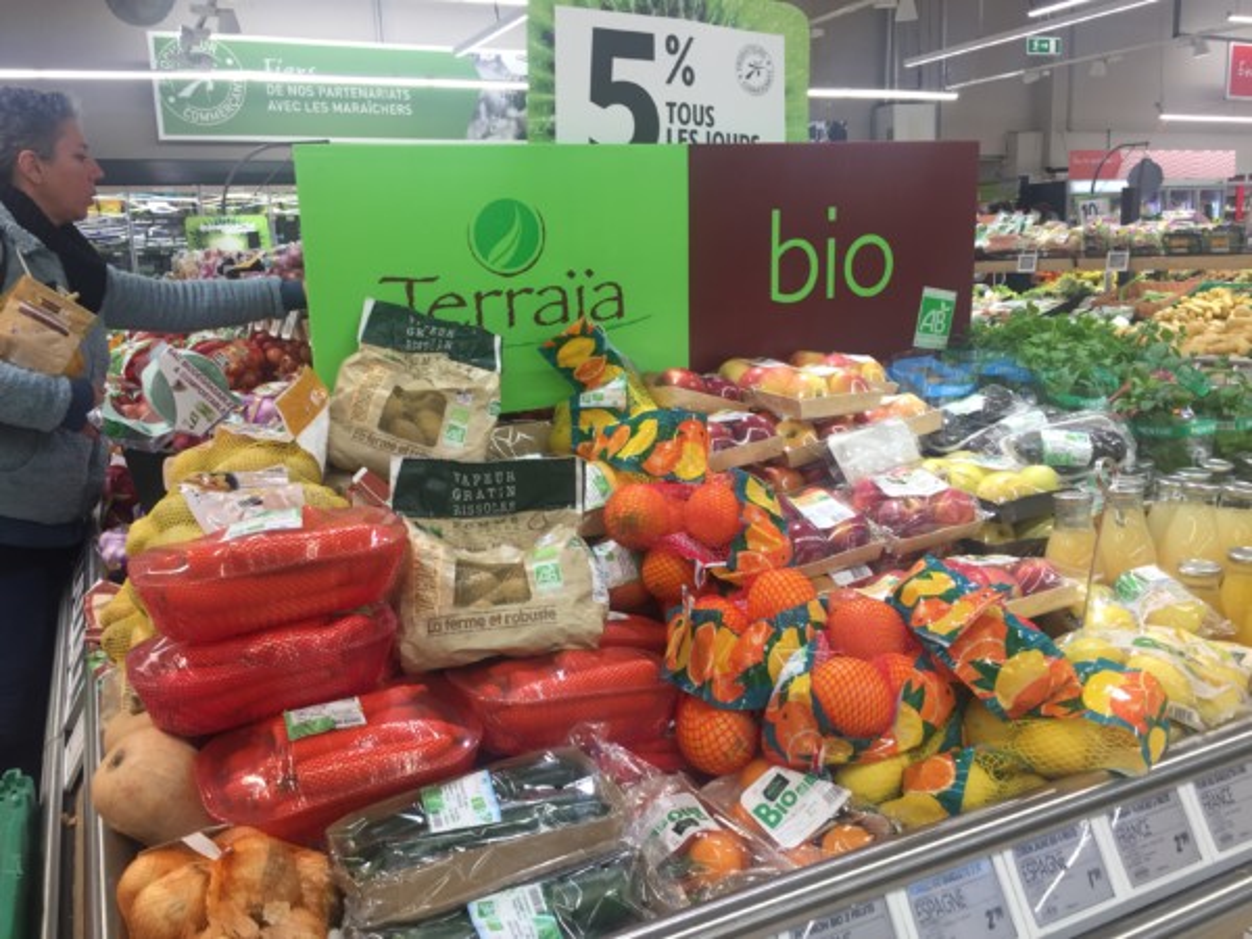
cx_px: 626
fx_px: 1049
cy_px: 470
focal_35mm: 29
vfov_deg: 48.2
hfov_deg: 61.7
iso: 32
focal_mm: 4.15
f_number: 2.2
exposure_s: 1/50
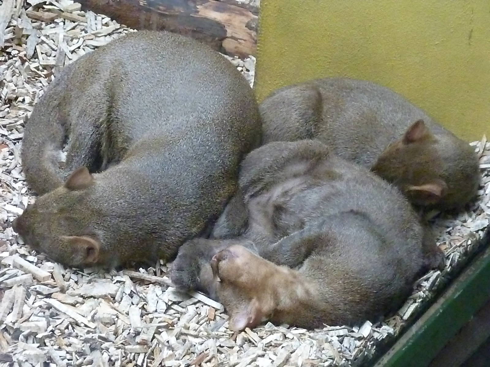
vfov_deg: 13.0
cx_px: 245
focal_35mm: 114
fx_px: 1614
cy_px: 184
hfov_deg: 17.3
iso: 3200
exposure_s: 1/60
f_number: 3.5
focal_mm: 20.4
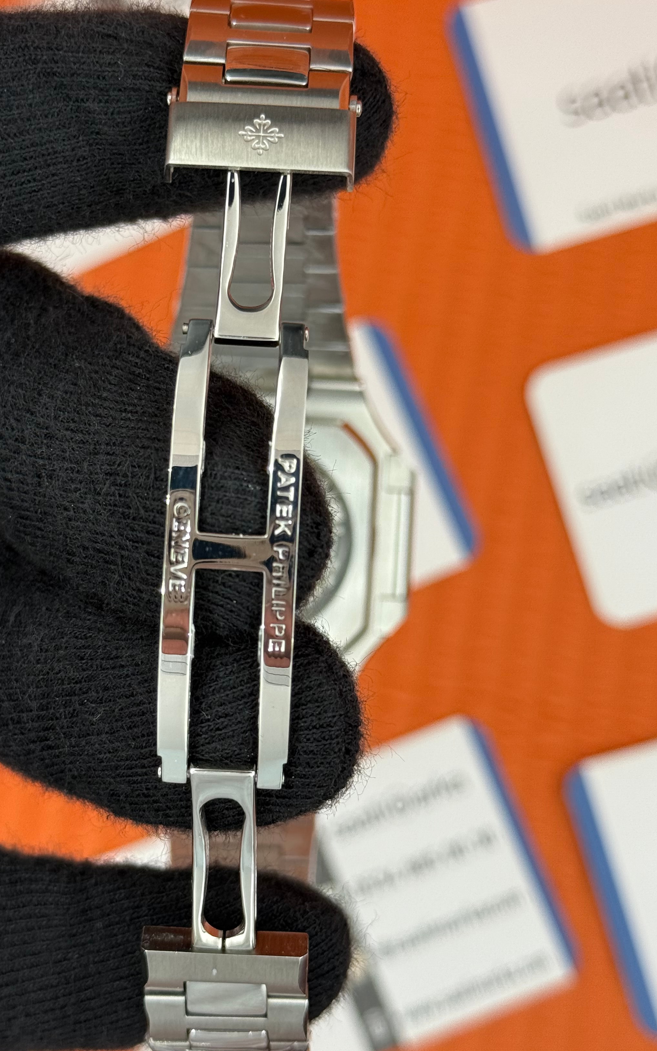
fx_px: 1805
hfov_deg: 20.6
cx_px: 230
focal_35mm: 63
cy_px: 531
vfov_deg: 32.5
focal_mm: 6.76
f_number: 1.78
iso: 64
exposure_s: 1/516
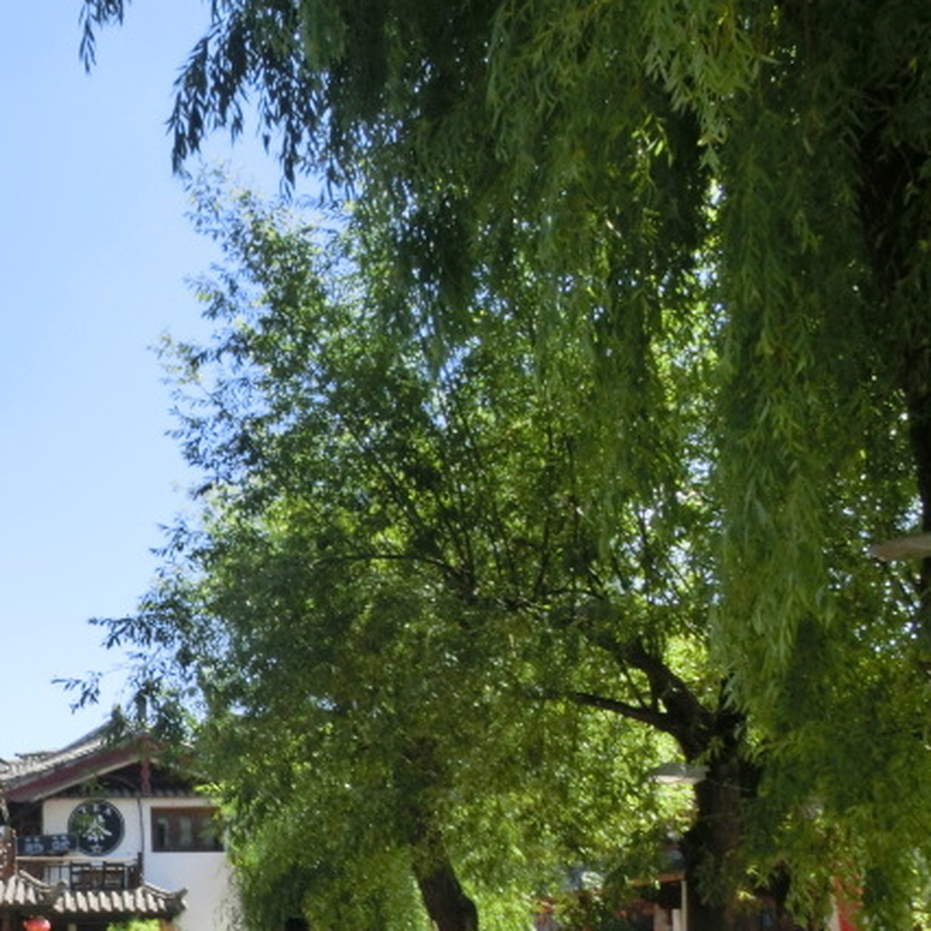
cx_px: -142
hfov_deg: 29.4
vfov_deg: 32.7
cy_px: 704
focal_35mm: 51
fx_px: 1552
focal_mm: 4.24
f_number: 7.9
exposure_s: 1/100
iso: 80
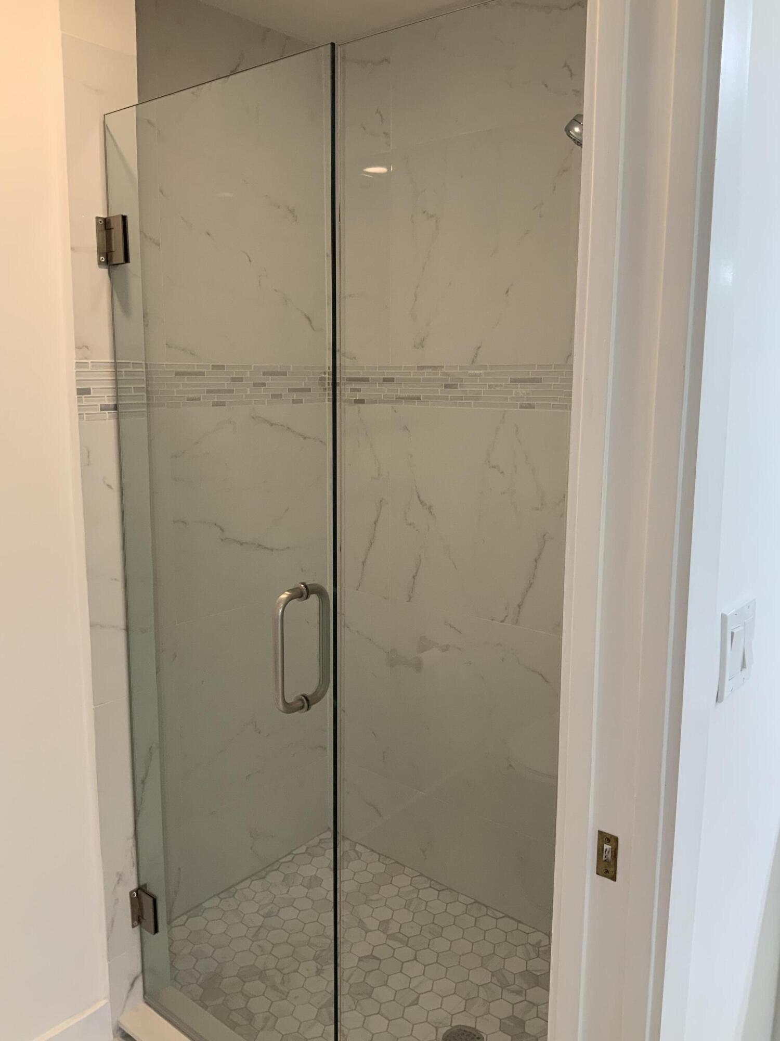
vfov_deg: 61.7
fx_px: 871
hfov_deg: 48.2
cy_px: 520
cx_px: 390
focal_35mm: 29
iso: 50
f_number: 1.8
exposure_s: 1/60
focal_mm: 3
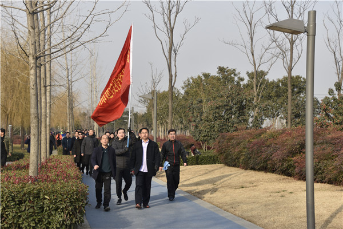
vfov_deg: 17.5
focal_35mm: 78
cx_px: 172
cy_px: 114
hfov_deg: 26.0
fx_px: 743
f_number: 8
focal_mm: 52
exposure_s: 1/500
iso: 280
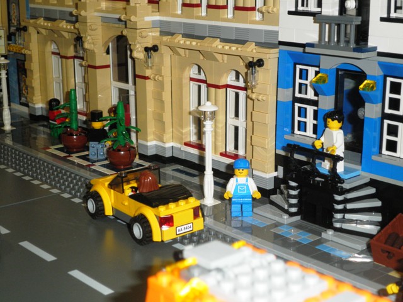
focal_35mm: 60
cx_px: 202
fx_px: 699
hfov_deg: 32.2
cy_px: 151
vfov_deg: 24.4
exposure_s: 1/80
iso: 160
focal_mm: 10.7
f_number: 3.9
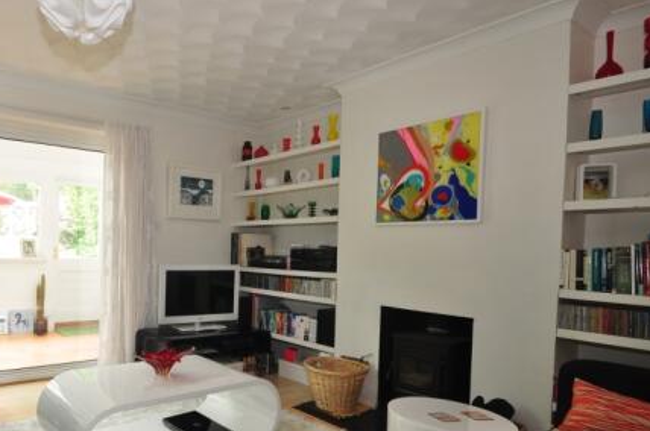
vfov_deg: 54.6
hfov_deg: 70.7
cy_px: 255
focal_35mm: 23
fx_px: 415
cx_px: 158
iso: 200
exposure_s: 1/1.3
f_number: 11
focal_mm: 10
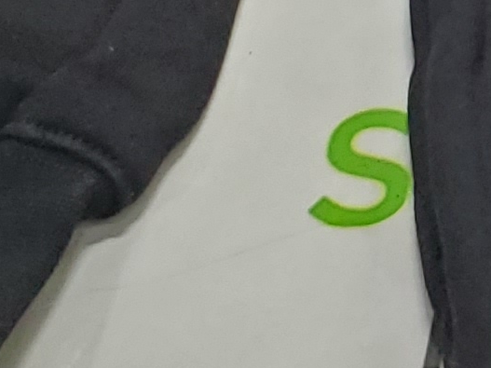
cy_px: -648
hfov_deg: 8.2
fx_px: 2822
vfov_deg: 6.9
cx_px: 1562
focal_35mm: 199
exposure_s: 1/100
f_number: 2.4
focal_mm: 4.3
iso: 125
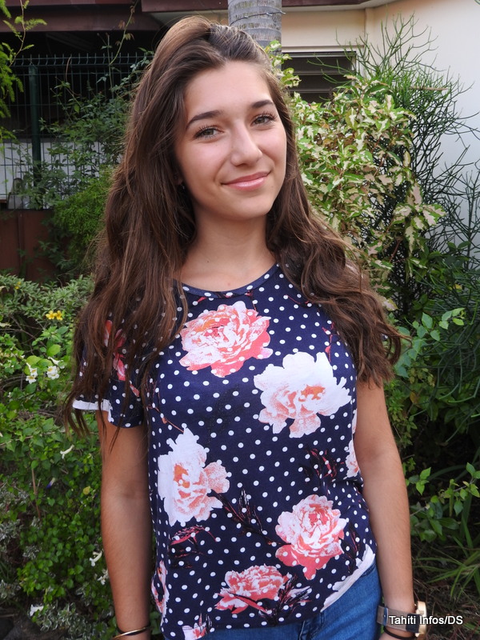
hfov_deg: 40.7
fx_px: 647
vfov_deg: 52.6
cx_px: 240
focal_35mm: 35
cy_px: 320
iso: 100
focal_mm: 6.3
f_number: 3.8
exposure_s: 1/60
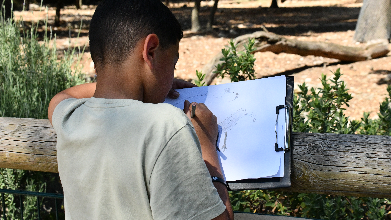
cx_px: 195
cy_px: 104
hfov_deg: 28.6
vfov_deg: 16.3
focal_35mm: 74
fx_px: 767
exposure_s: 1/4000
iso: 8000
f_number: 14
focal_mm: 70
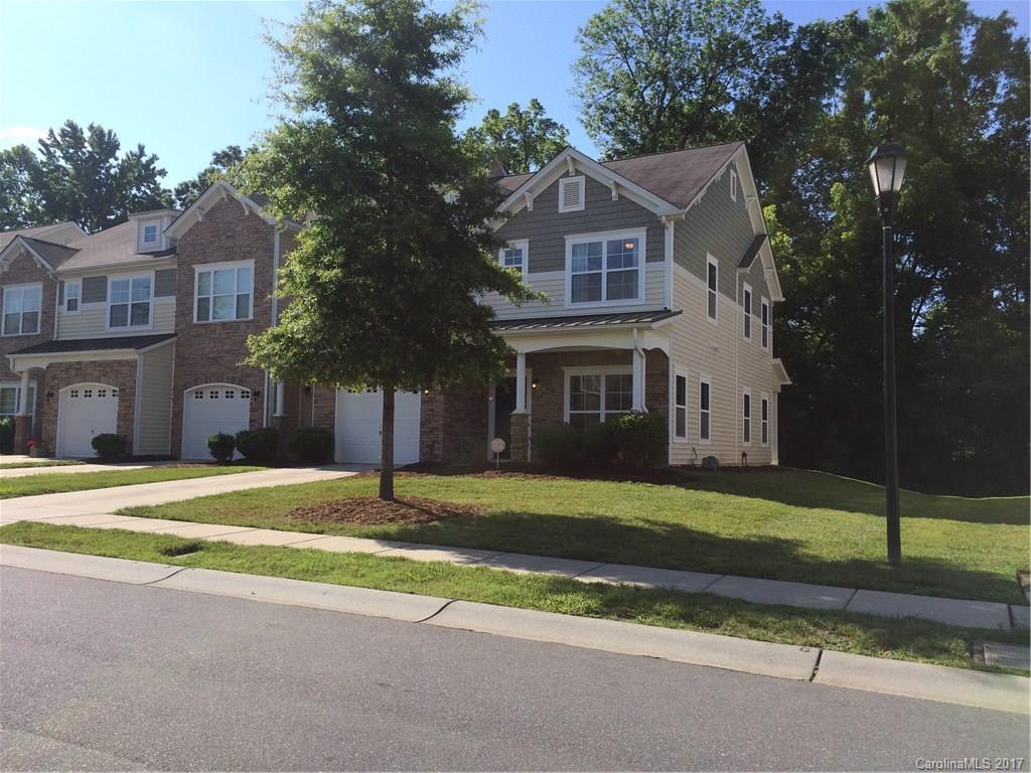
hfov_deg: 61.7
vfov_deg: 48.2
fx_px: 864
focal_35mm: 29
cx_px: 516
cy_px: 386
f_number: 2.2
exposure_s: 1/1953
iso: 32
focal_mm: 4.15
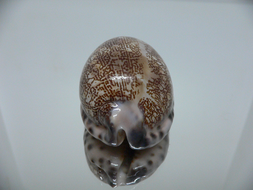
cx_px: 126
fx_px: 256
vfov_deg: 40.7
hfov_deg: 52.6
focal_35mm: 35
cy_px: 95
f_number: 2.8
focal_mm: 4.6
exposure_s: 1/60
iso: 200
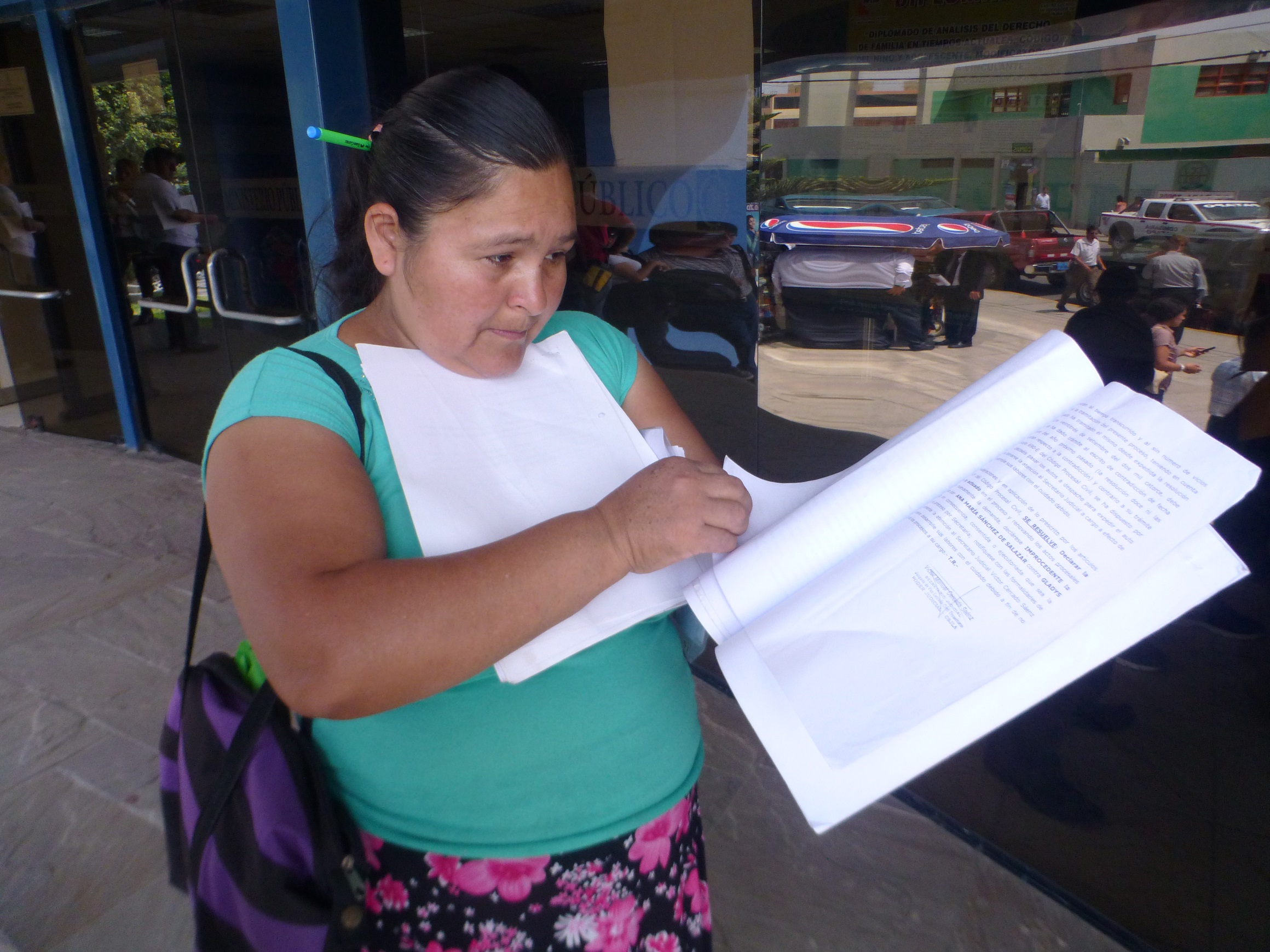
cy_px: 476
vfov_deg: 56.8
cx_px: 635
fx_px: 881
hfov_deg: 71.6
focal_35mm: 24
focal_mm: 4.3
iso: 250
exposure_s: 1/250
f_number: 3.5
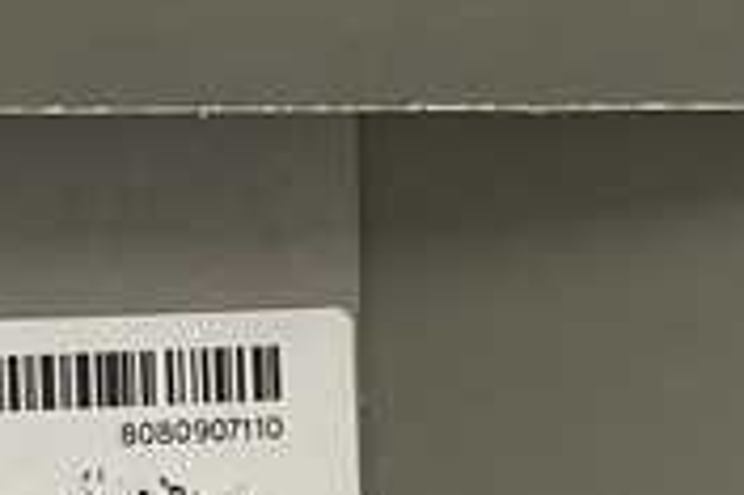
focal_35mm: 154
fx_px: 3180
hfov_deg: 11.9
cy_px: -190
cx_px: -740
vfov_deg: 8.7
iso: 80
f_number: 1.8
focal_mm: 4.25
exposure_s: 1/50
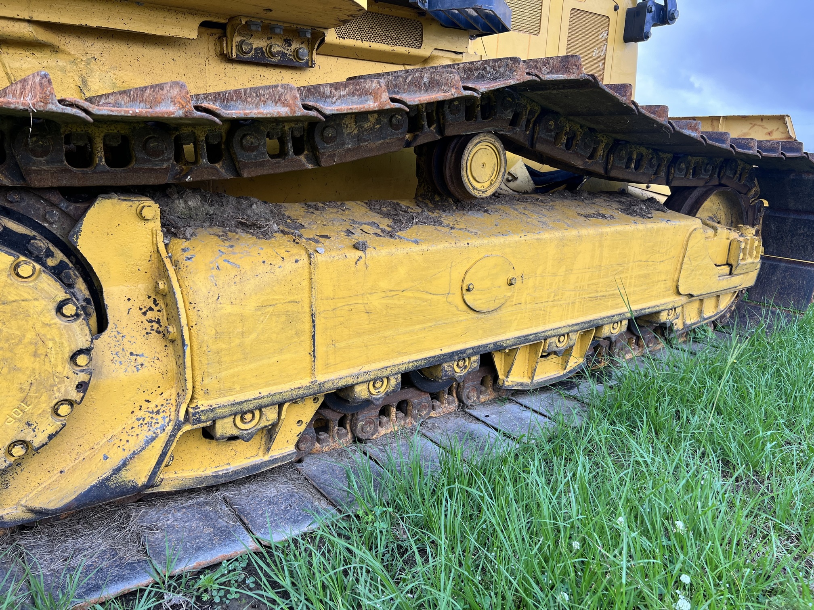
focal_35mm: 26
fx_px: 611
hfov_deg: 67.3
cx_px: 407
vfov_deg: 53.1
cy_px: 305
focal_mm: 5.7
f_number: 1.5
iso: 50
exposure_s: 1/384
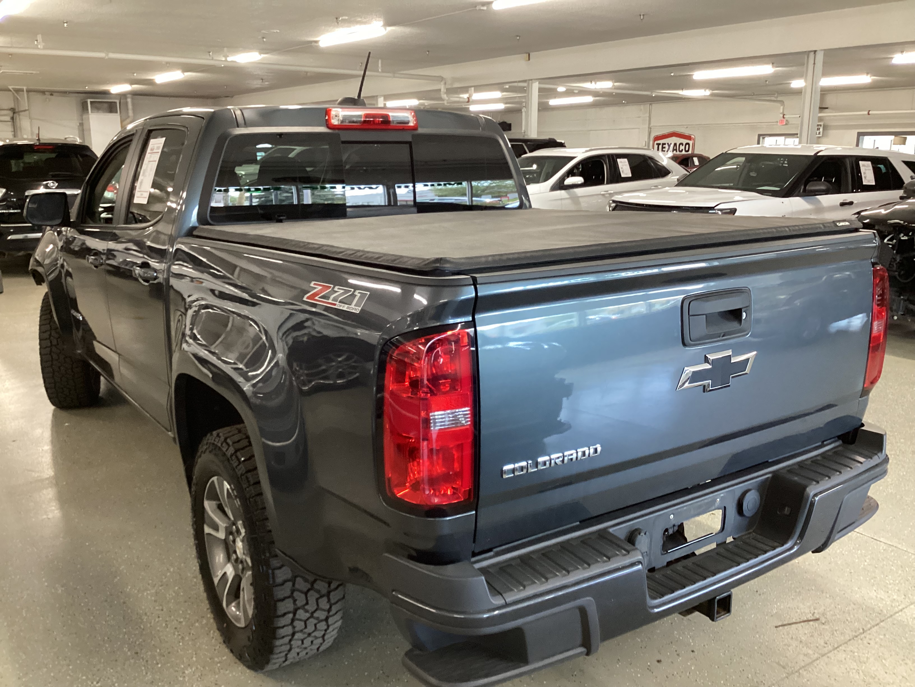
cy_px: 344
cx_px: 458
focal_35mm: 31
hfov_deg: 58.4
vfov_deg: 45.4
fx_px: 819
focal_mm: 3.3
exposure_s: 1/60
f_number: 2.4
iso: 320
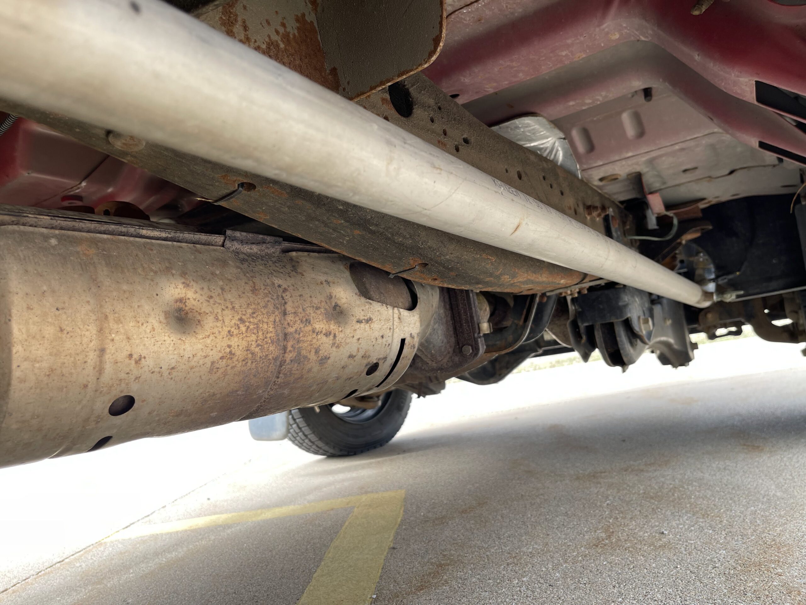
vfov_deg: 53.1
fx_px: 605
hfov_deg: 67.3
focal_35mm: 26
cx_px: 403
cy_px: 302
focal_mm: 5.1
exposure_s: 1/121
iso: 32
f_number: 1.6
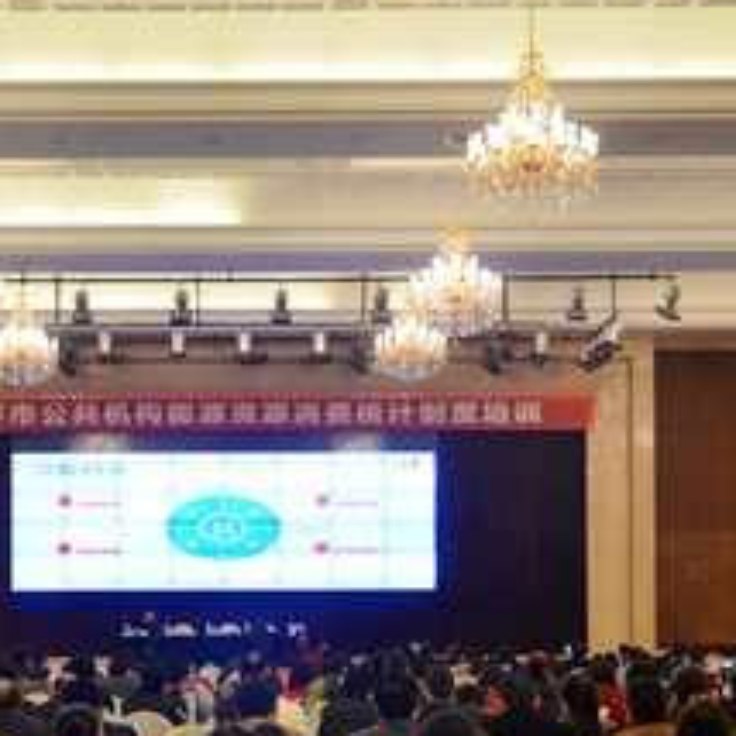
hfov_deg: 20.3
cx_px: 224
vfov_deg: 20.2
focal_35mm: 85
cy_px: 578
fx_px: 2045
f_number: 5
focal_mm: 26
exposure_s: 1/50
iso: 800
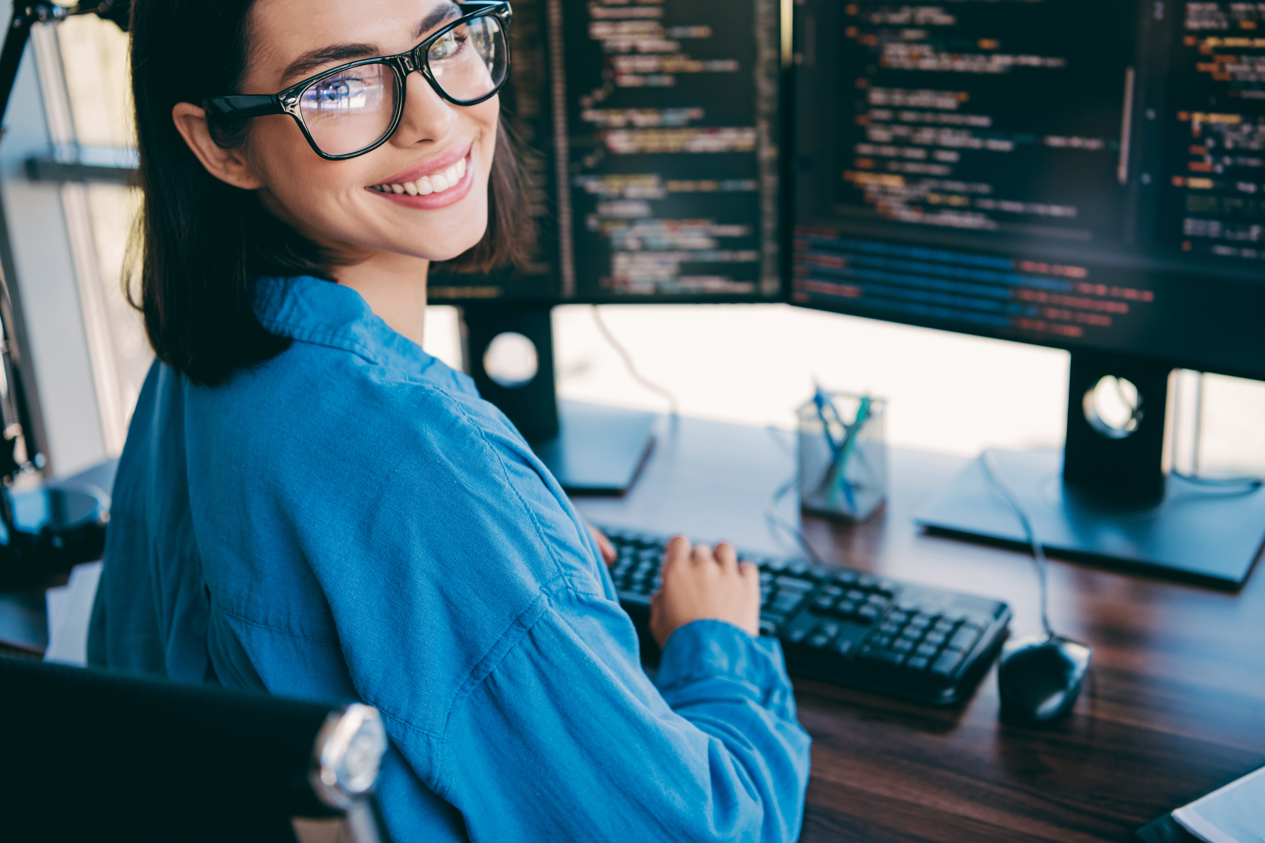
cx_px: 704
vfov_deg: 30.5
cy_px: 360
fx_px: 1546
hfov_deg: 44.4
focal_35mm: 44
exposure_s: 1/125
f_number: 2.8
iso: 640
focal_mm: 38
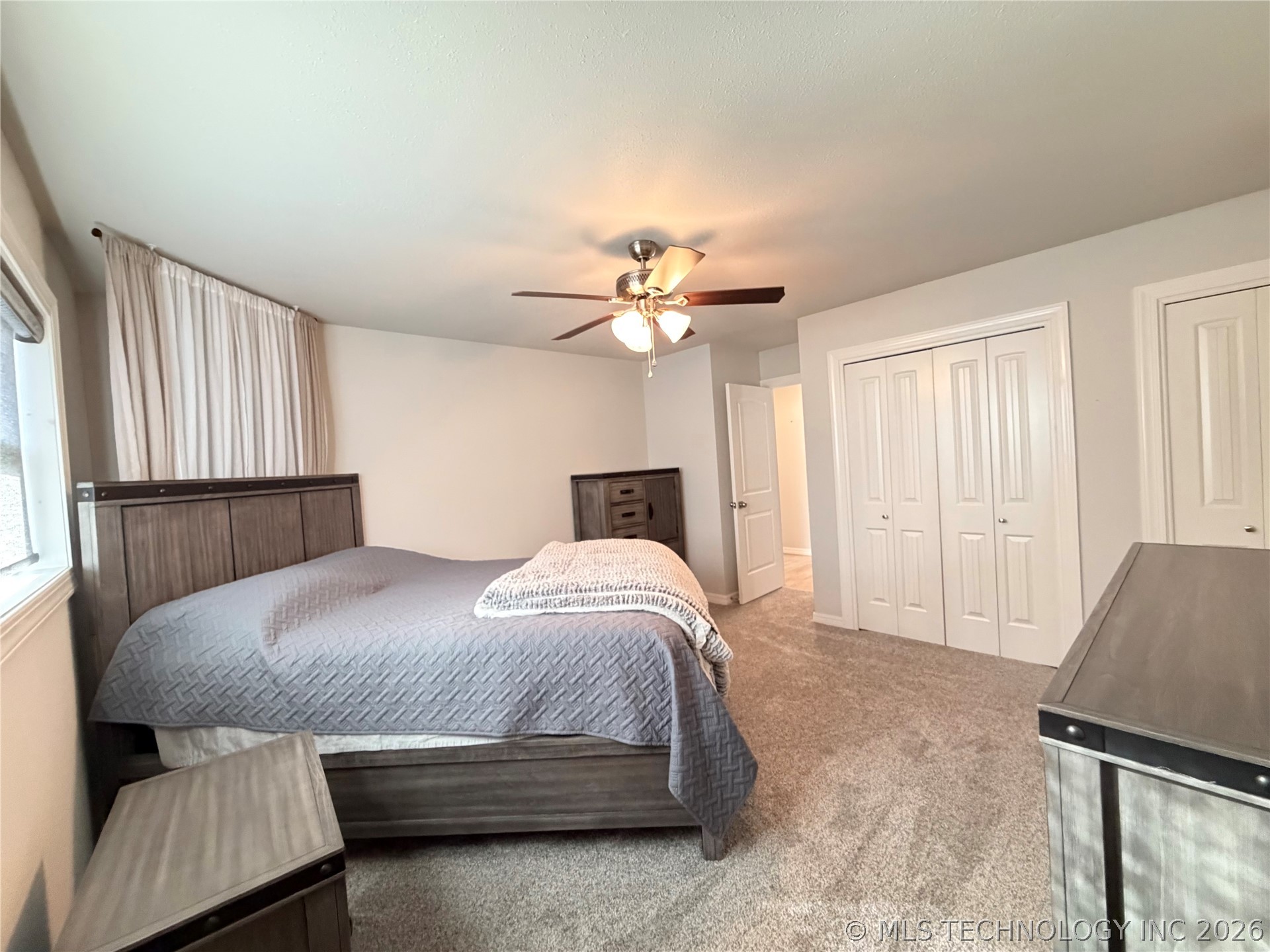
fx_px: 514
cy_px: 476
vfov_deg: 85.7
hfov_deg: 102.1
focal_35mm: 14
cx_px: 635
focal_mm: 2.22
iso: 800
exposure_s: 1/60
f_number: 2.2
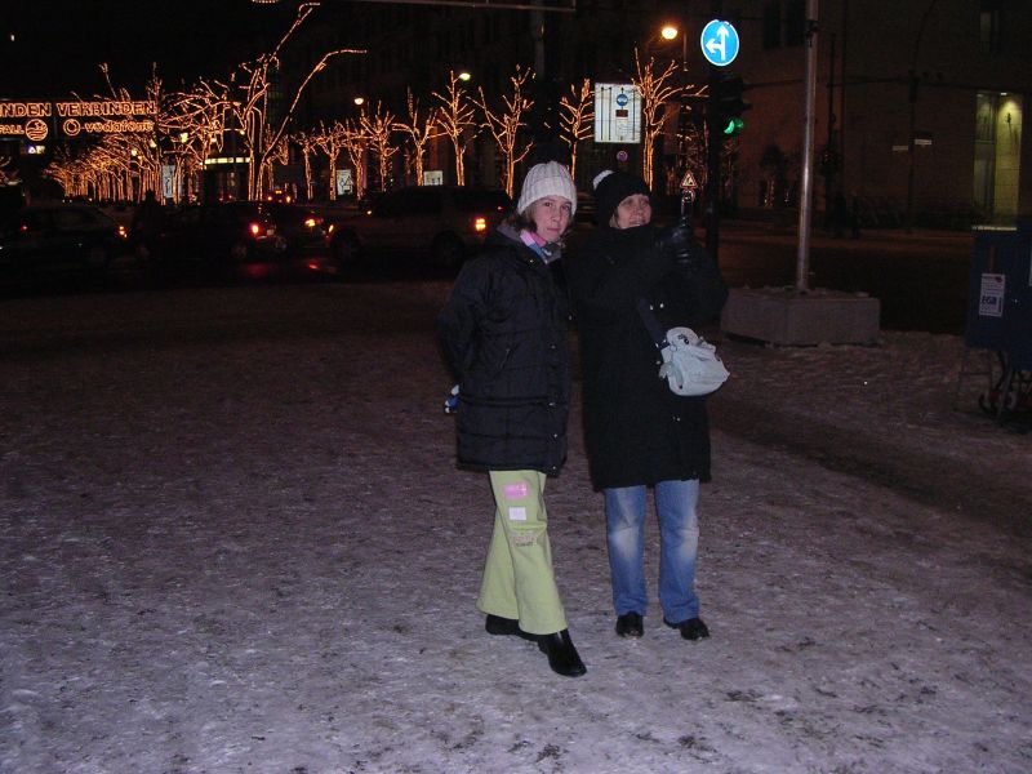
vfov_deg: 37.7
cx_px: 516
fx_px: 1133
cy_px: 387
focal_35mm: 38
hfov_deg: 49.0
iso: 400
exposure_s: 1/60.1
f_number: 2.8
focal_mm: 5.8
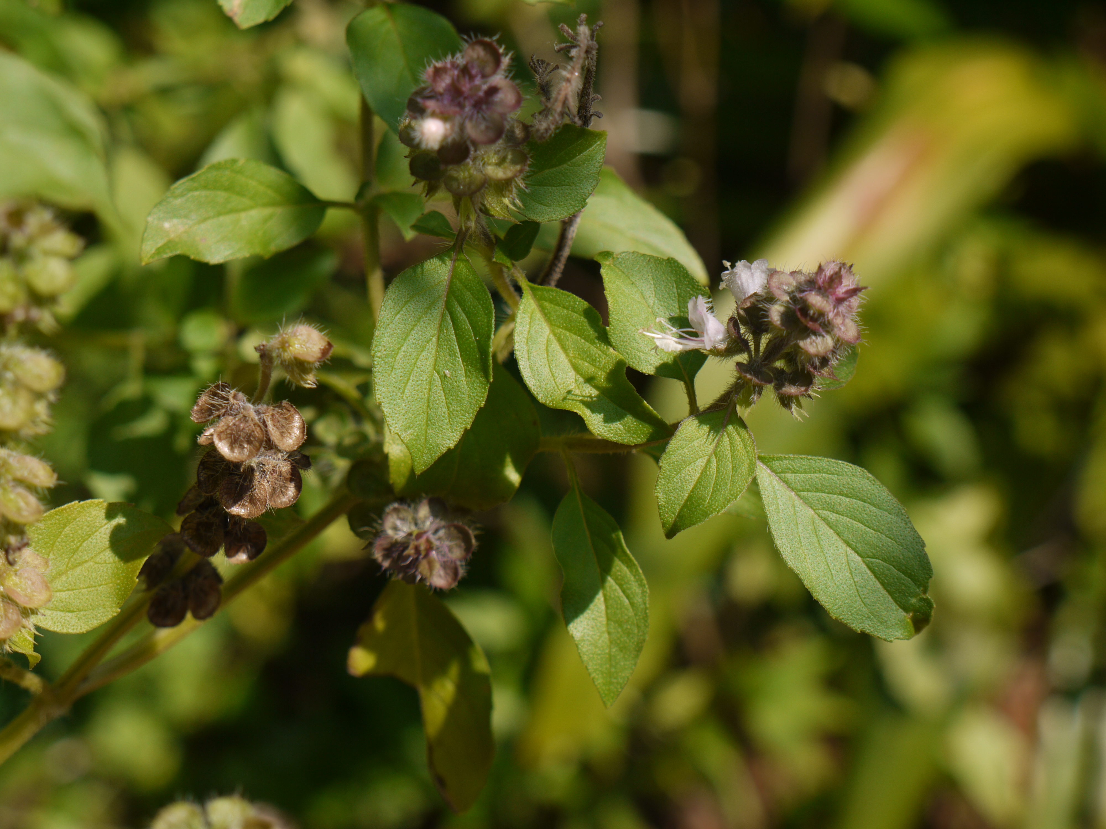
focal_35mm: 82
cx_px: 553
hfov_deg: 23.8
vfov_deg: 18.0
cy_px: 414
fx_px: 2620
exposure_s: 1/320
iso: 100
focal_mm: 41
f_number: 7.1
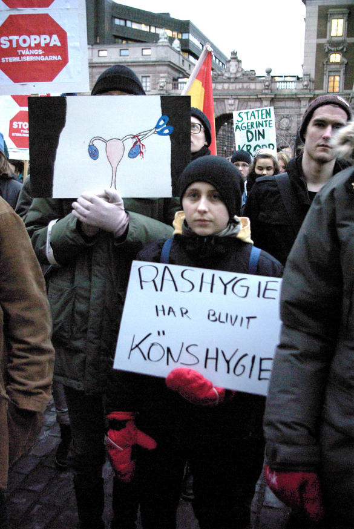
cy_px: 264
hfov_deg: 34.3
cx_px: 177
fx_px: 574
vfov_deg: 49.5
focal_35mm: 39
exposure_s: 1/60
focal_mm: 26
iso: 800
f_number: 4
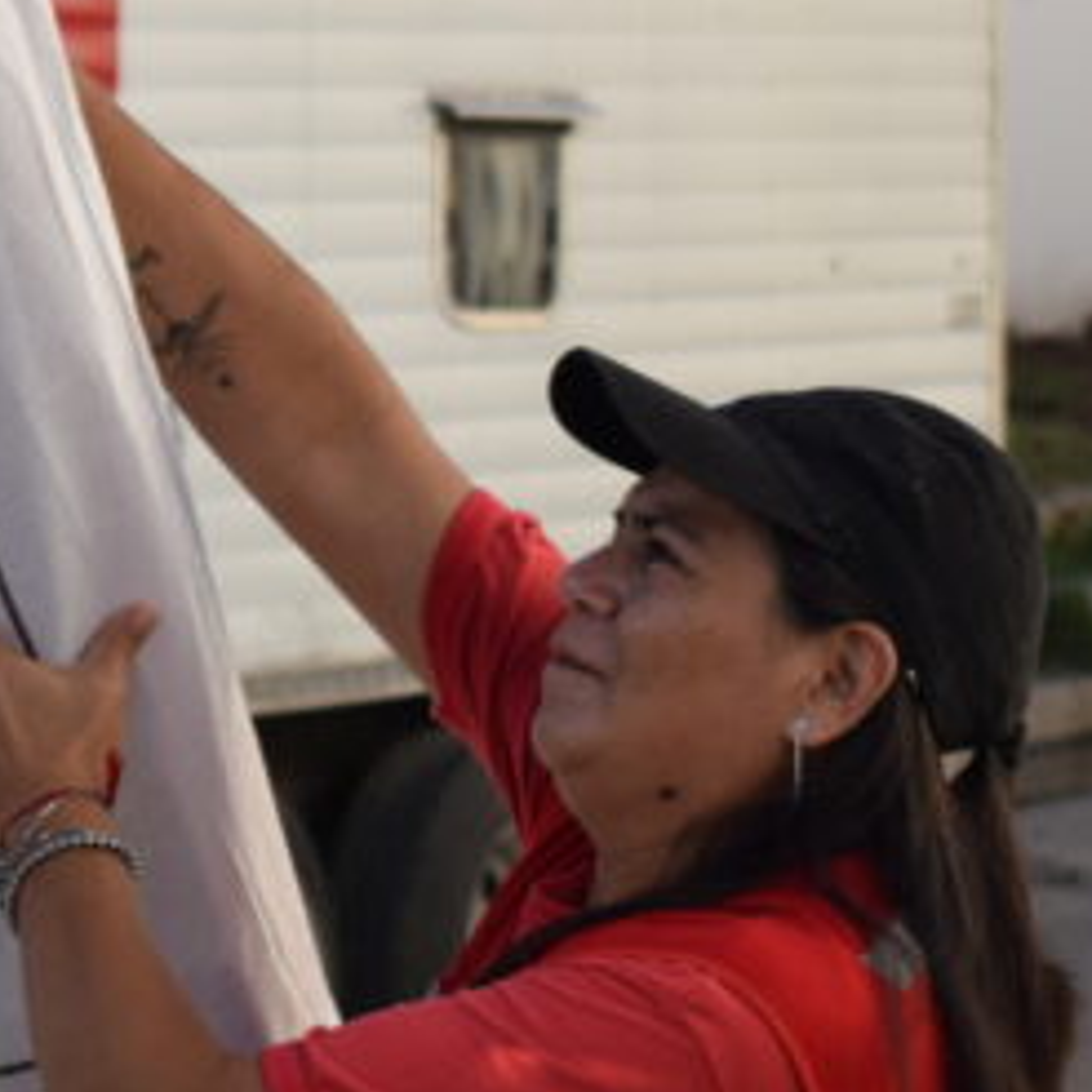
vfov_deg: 6.8
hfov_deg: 6.8
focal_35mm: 257
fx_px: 9157
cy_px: 120
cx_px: -155
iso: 100
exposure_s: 1/250
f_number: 5.6
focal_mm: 55
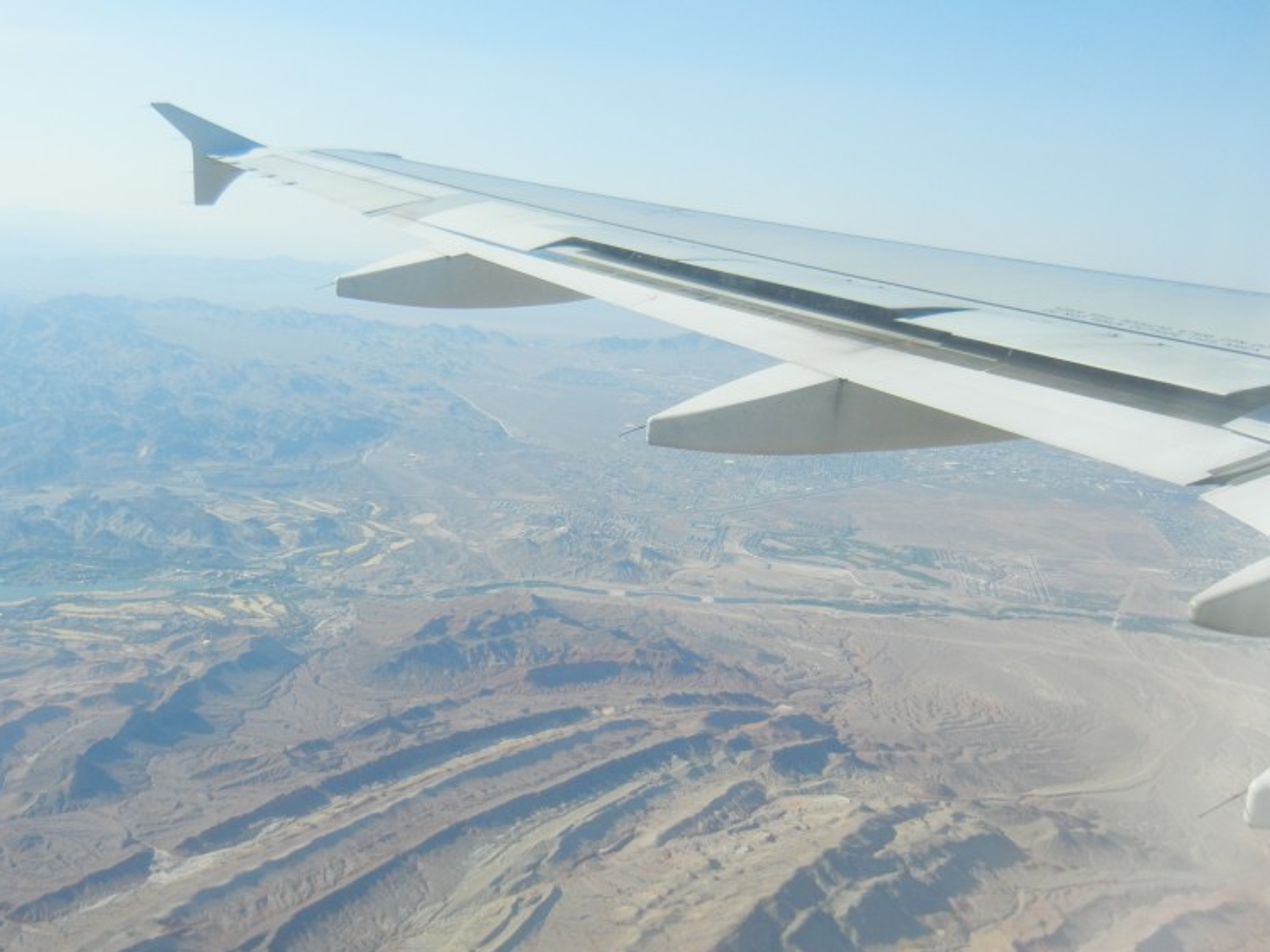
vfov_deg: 35.1
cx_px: 538
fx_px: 1504
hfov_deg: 45.6
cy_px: 542
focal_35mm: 41
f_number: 7
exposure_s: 1/339
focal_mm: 5.4
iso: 160
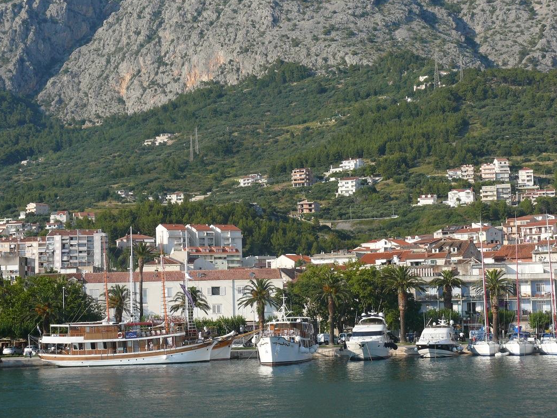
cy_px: 199
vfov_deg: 18.4
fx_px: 1287
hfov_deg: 24.4
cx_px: 288
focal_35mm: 80
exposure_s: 1/320
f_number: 5.6
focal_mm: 16.1
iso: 100
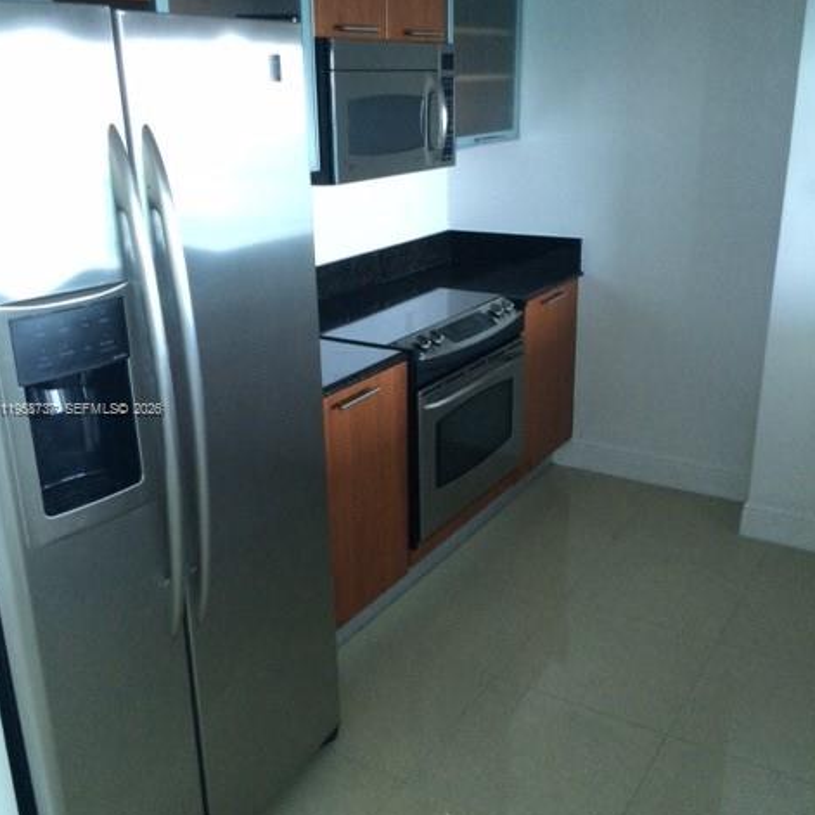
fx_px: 959
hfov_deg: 46.0
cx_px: 405
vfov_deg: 46.0
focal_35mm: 36
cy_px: 410
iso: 125
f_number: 2.2
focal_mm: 4.12
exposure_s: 1/30
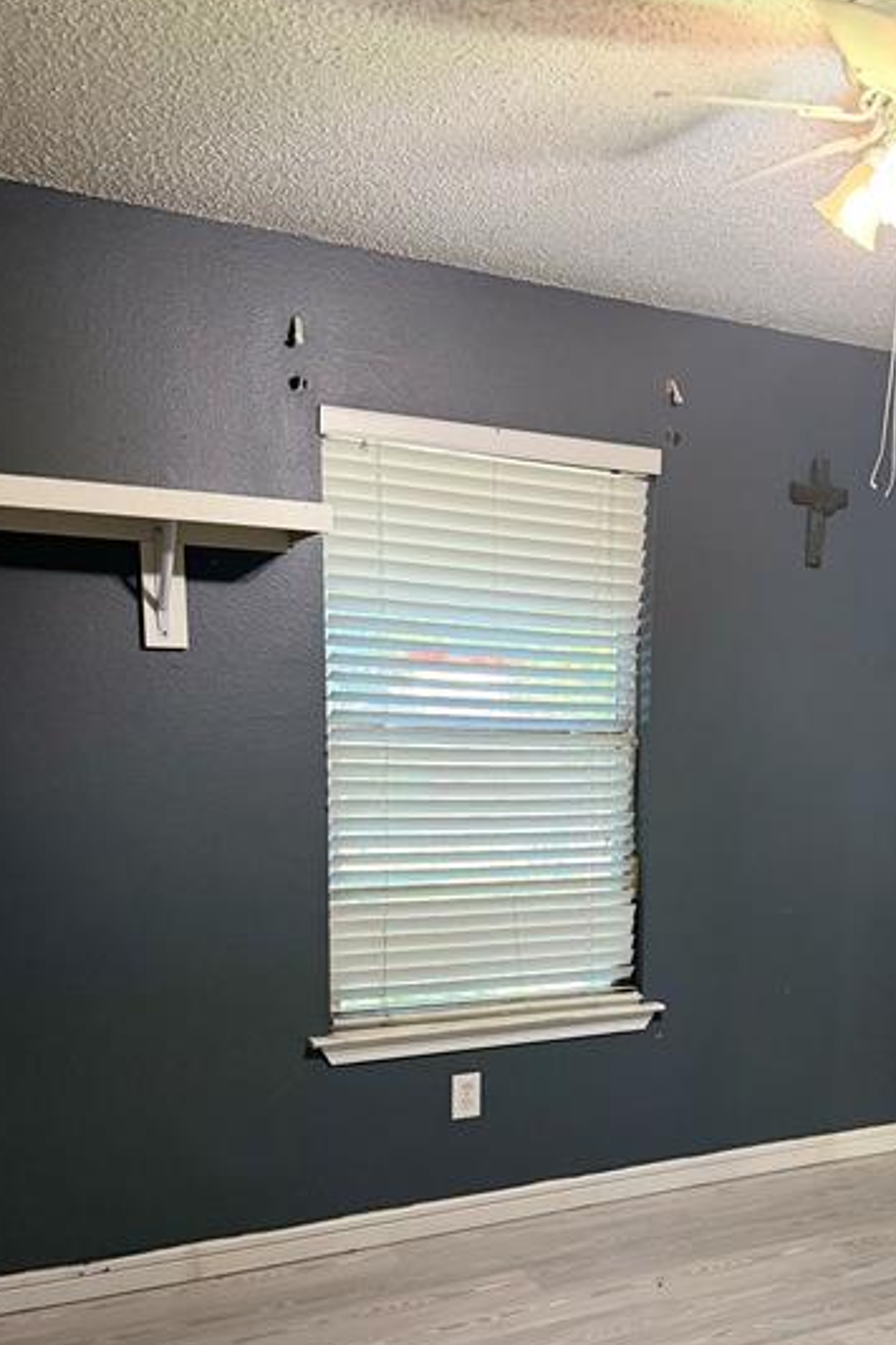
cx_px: 692
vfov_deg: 51.8
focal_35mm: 36
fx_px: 1345
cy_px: 934
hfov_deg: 35.9
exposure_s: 1/60
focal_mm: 6.76
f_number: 1.78
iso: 400
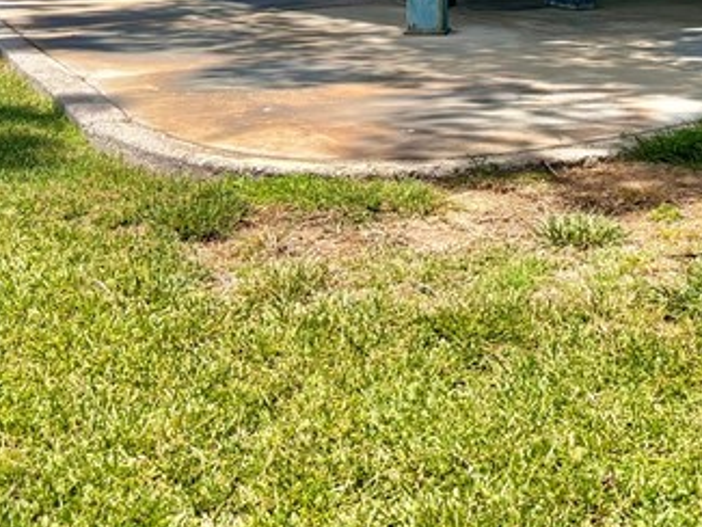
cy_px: -203
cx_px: 467
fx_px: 1664
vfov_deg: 16.7
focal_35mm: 82
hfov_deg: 23.7
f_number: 1.6
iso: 50
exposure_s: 1/2105
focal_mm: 5.96
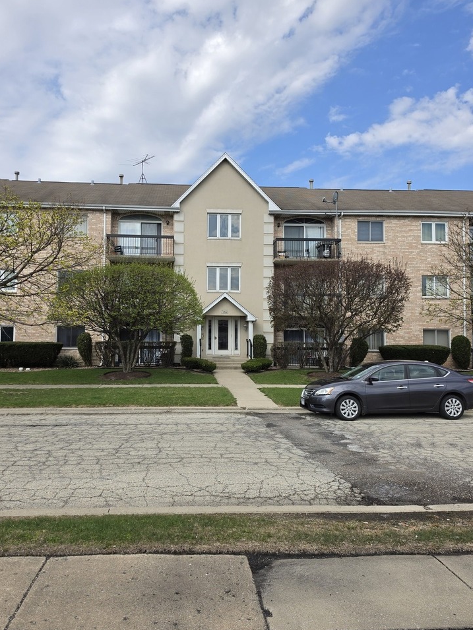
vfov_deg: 67.3
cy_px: 313
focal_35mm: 26
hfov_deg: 53.0
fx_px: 473
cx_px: 213
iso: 64
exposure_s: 1/6147
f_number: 1.4
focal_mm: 6.5
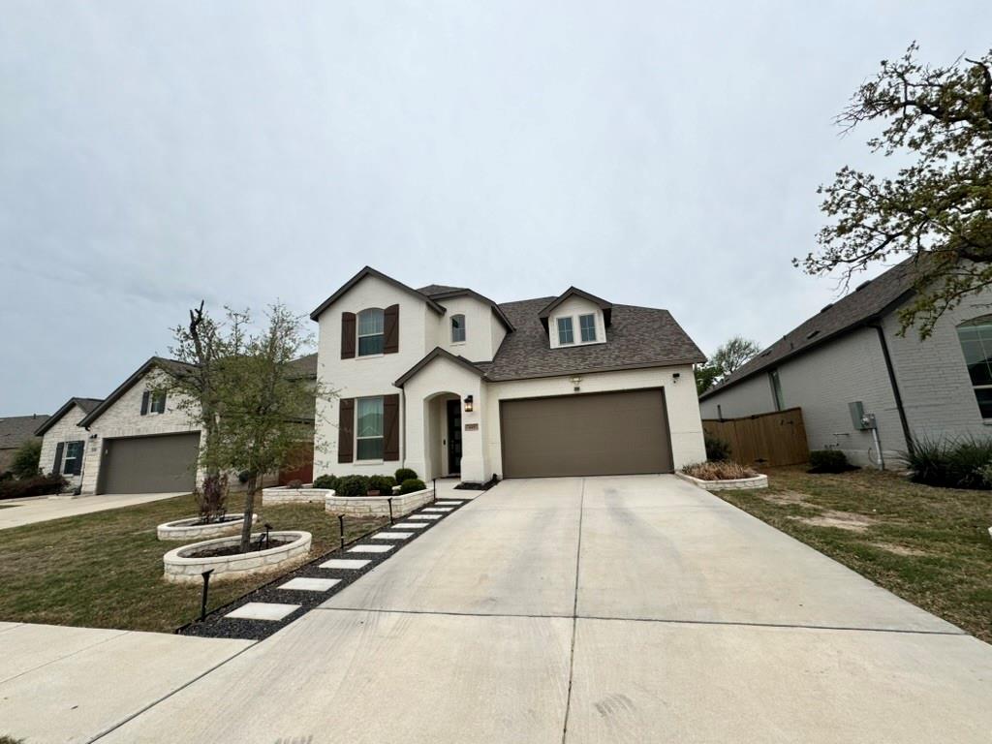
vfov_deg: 85.7
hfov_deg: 102.1
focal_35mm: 14
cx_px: 496
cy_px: 372
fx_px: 401
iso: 40
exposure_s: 1/340
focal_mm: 2.22
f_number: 2.2
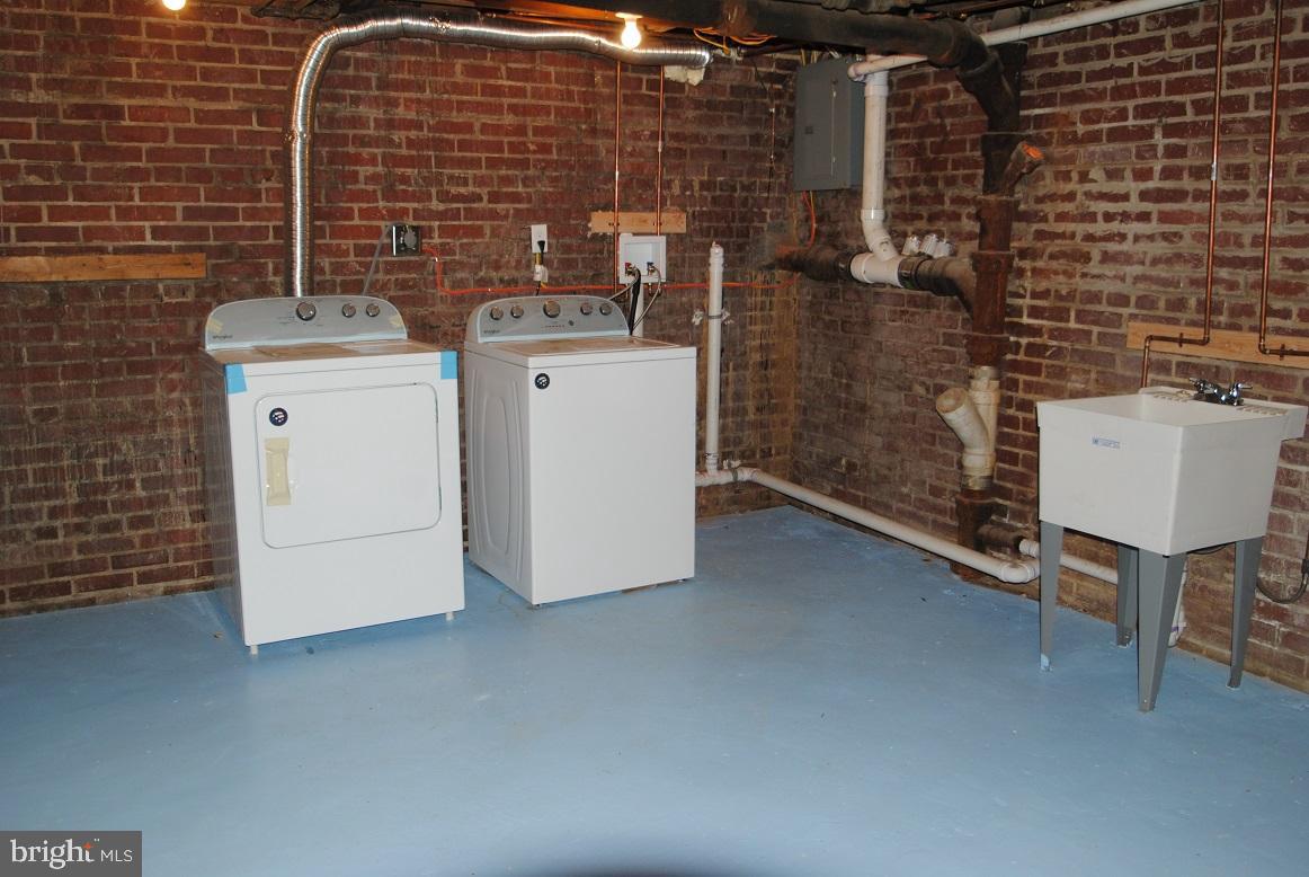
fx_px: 1092
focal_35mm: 30
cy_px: 438
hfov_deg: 61.9
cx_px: 654
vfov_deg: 43.7
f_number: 4.2
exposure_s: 1/60
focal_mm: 20
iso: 200
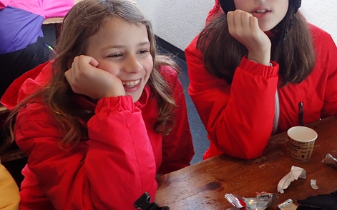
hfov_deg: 43.5
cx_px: 234
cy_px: 52
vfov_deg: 28.1
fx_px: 413
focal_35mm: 45
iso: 200
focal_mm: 4.5
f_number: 2
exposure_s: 1/40
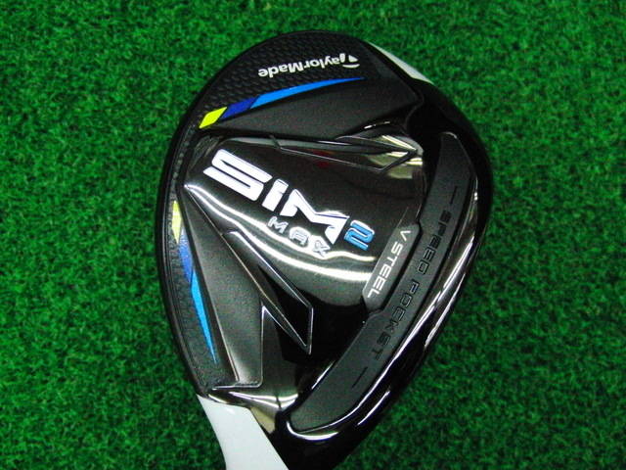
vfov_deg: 38.7
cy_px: 235
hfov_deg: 50.1
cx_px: 313
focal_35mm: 37
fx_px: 669
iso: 3200
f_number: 3.6
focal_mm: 6.42
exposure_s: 1/400
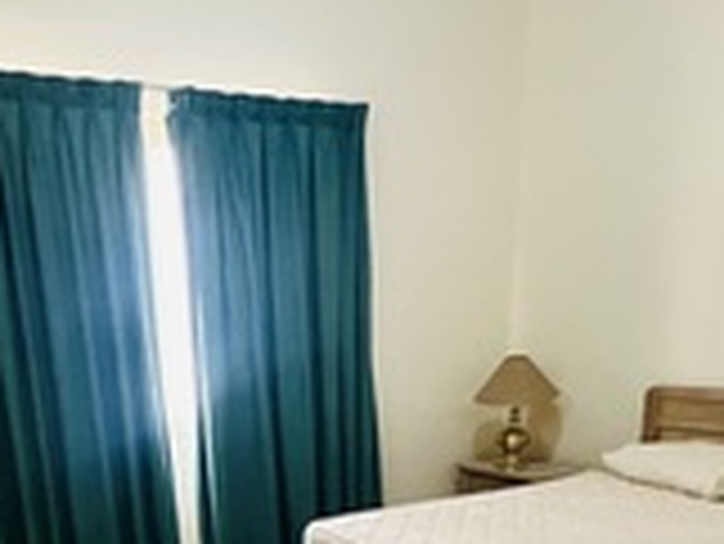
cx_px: 277
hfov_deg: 49.7
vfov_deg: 32.5
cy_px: 641
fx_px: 774
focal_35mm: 37
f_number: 1.8
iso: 500
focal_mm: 1.57
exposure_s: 1/50
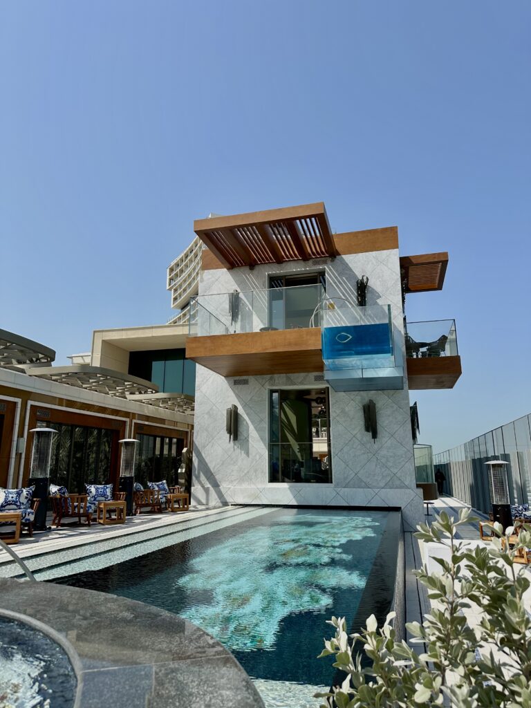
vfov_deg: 71.6
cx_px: 266
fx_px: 491
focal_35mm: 24
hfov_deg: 56.8
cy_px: 354
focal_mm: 6.86
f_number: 1.78
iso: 80
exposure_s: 1/5525
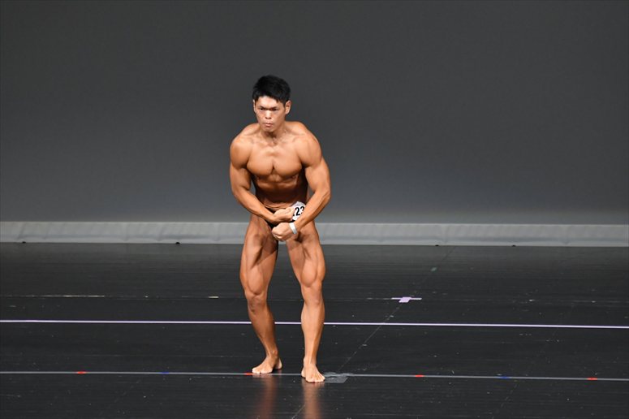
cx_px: 314
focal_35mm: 315
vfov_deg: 4.4
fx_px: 5501
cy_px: 210
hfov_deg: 6.5
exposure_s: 1/400
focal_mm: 210
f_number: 5.6
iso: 4000
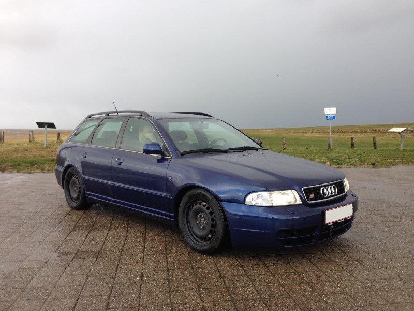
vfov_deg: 42.9
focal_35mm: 33
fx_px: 395
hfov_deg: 55.4
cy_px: 156
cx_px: 207
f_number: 2.4
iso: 50
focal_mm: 4.12
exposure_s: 1/155
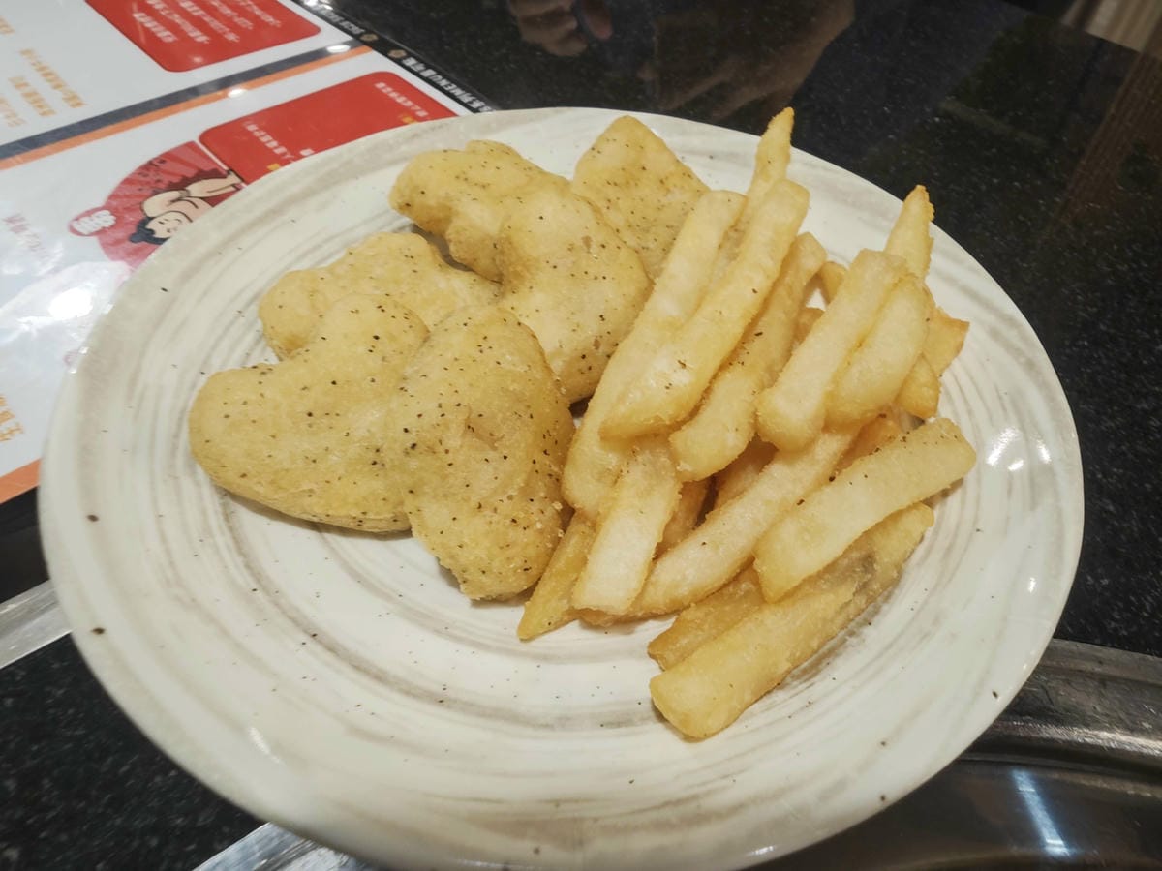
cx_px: 581
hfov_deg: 76.4
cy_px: 436
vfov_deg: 61.1
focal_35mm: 22
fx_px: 739
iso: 200
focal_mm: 2.03
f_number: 1.8
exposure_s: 1/40
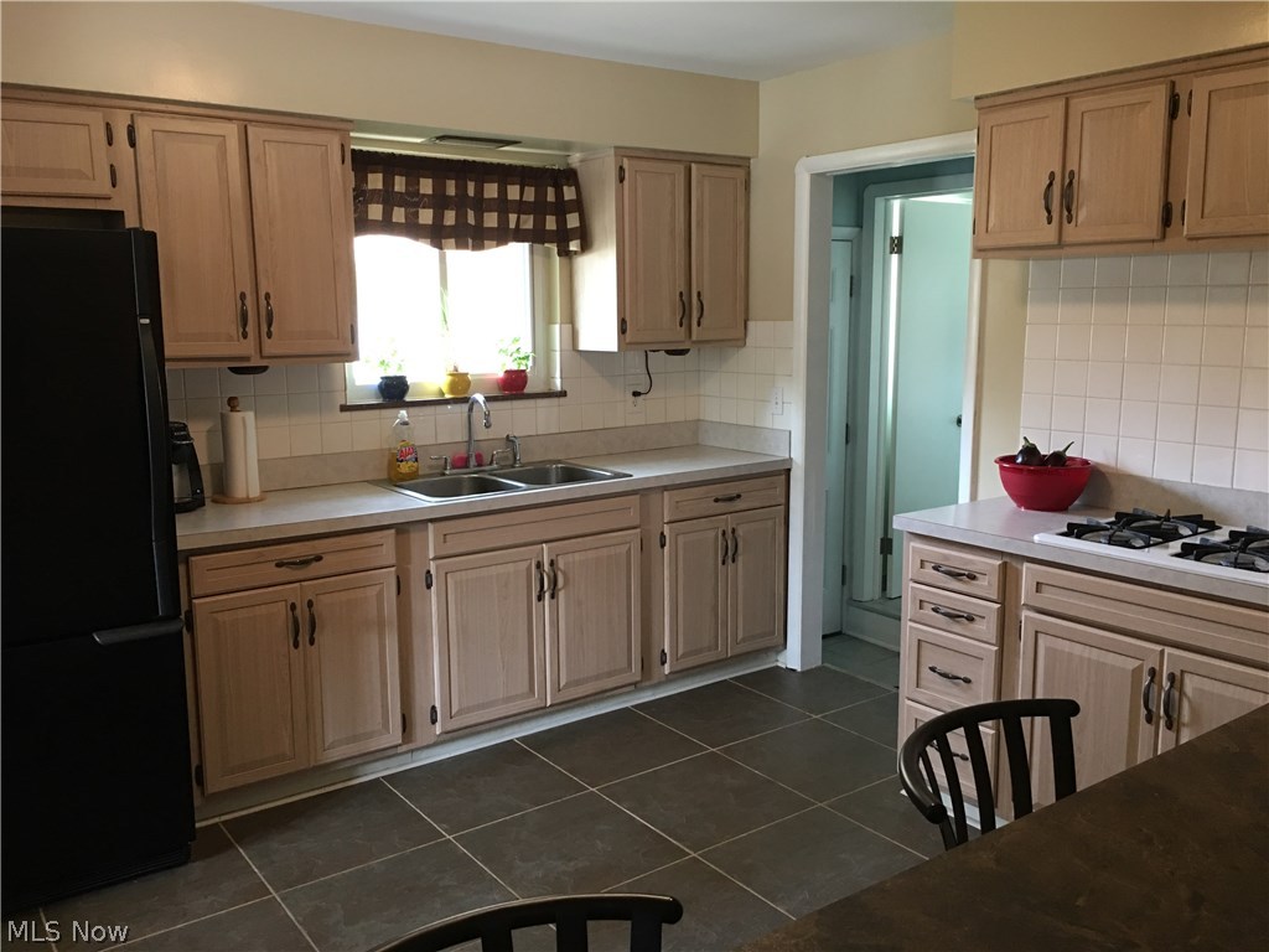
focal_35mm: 29
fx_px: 1063
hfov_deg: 61.7
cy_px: 476
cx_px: 634
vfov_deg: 48.2
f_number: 2.2
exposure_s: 1/15
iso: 80
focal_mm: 4.15
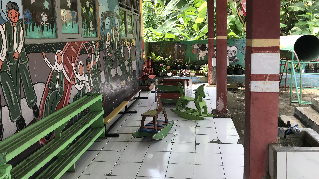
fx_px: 262
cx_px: 160
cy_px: 71
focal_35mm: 31
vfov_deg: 37.6
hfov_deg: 62.6
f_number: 1.8
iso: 20
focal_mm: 3.99
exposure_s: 1/386
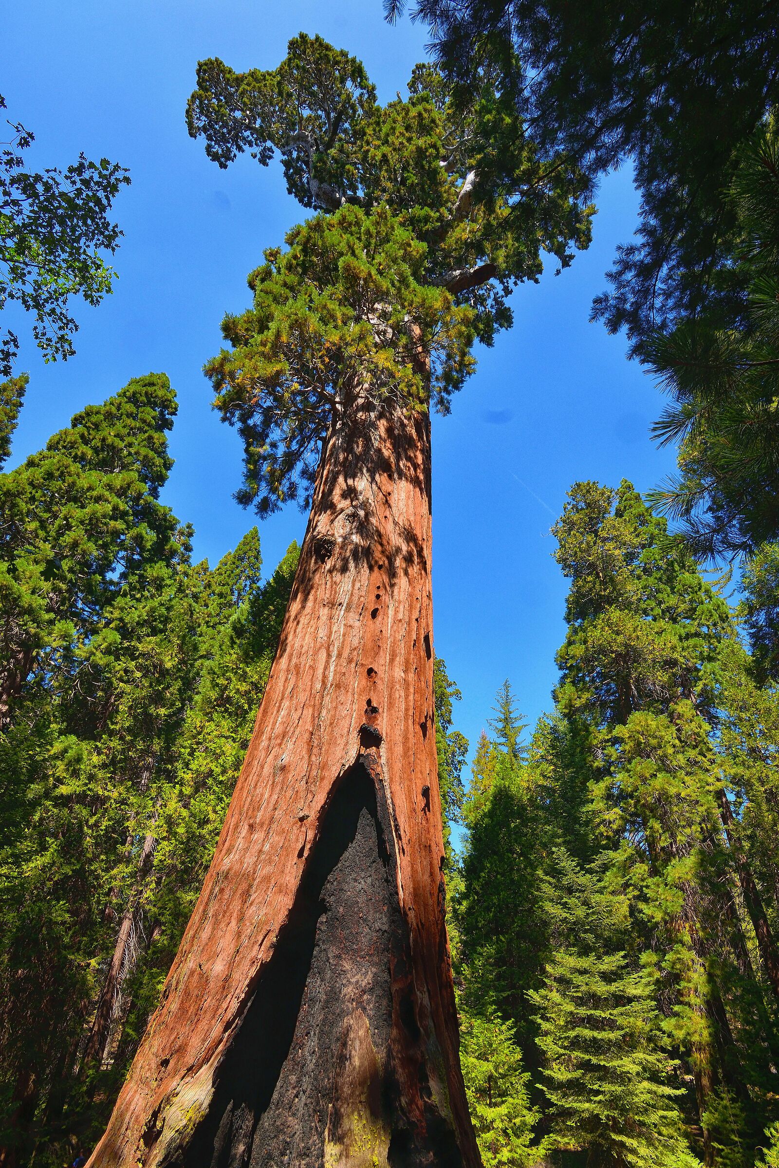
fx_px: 536
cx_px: 390
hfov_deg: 72.1
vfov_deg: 95.0
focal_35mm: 16
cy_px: 584
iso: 100
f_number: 11
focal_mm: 11
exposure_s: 1/60
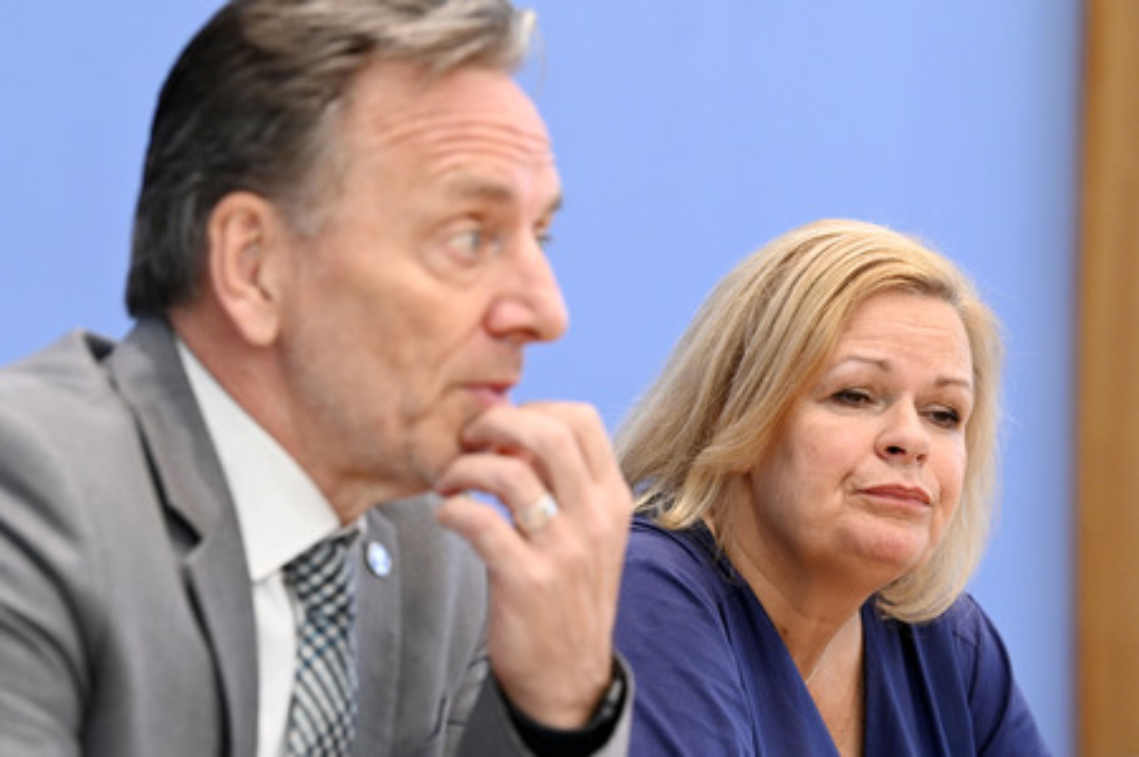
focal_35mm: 190
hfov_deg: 10.8
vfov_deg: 7.2
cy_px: 378
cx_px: 570
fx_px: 6007
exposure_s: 1/400
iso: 4000
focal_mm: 190
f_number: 6.3
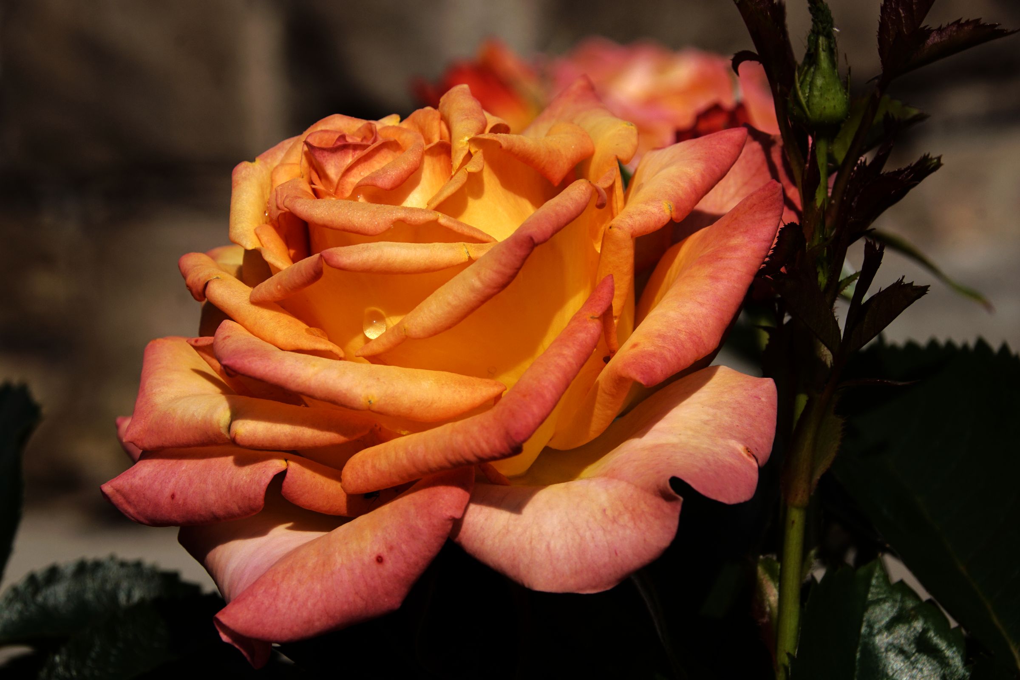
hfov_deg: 15.2
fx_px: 3825
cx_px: 510
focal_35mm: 135
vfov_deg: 10.2
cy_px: 340
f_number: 13
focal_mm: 90
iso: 100
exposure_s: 1/500
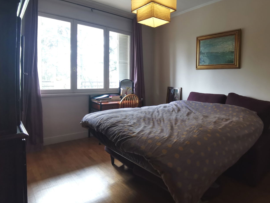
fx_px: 172
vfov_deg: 60.8
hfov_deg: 76.2
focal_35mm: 22
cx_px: 148
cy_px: 86
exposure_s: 1/33.3
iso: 320
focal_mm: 2.26
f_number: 2.2
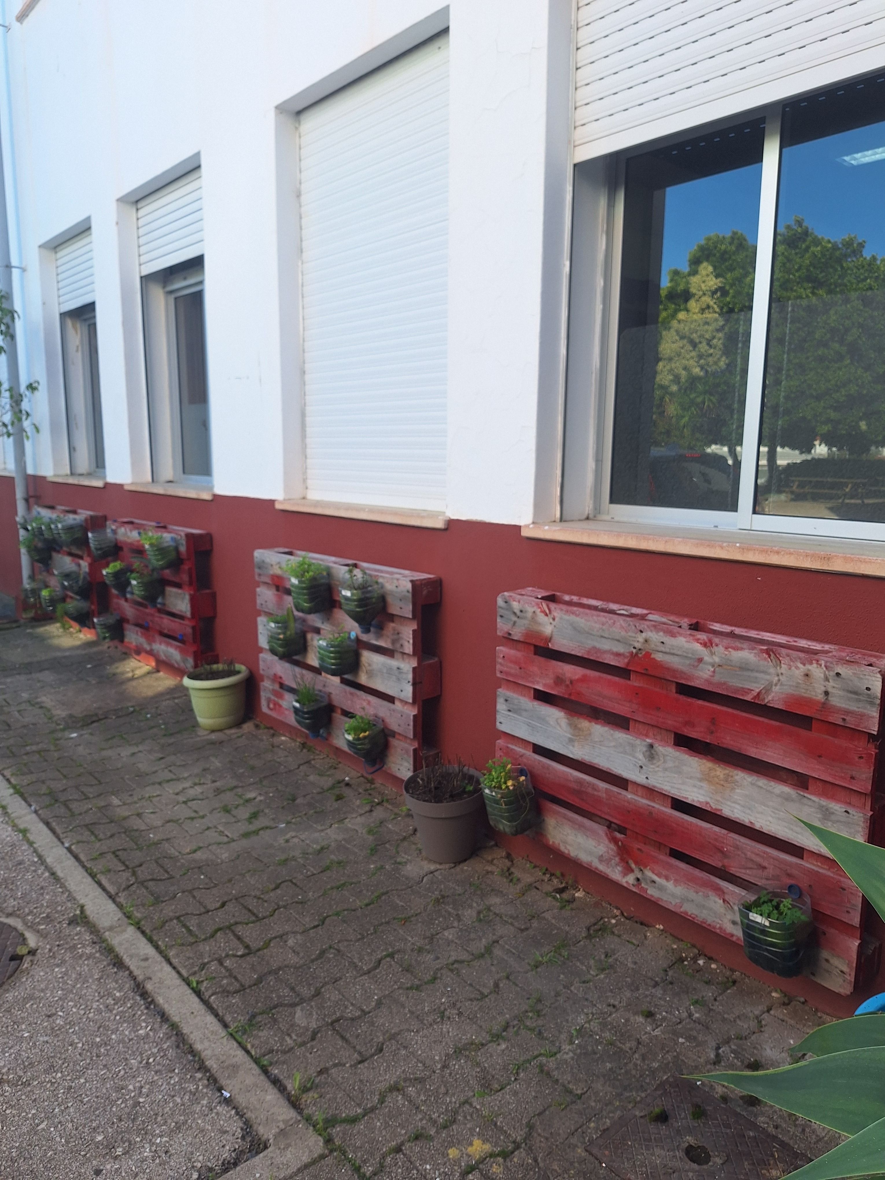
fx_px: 784
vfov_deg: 73.9
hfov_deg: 58.9
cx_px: 442
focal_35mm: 23
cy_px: 590
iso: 40
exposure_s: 1/393
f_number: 1.8
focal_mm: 5.54
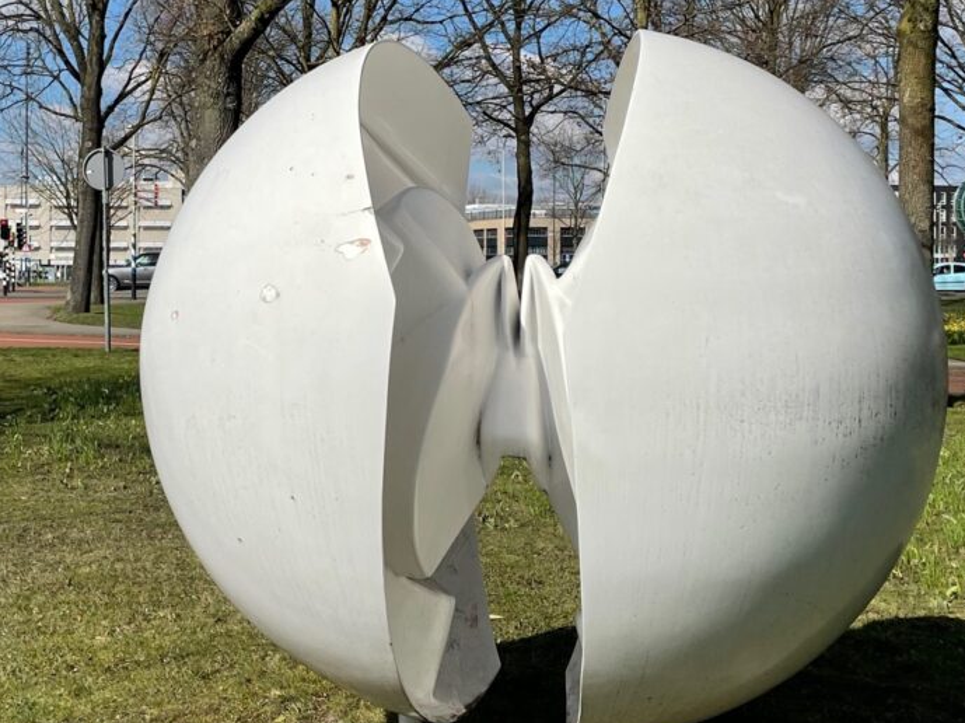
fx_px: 1616
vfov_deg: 25.1
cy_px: 268
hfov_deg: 32.7
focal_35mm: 58
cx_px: 258
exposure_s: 1/5051
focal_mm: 4.2
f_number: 1.6
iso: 32
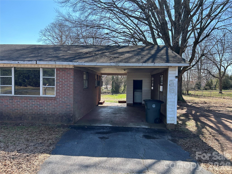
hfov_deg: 67.3
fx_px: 174
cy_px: 87
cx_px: 116
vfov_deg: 53.1
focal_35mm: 26
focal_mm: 5.7
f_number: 1.5
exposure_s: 1/957
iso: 50
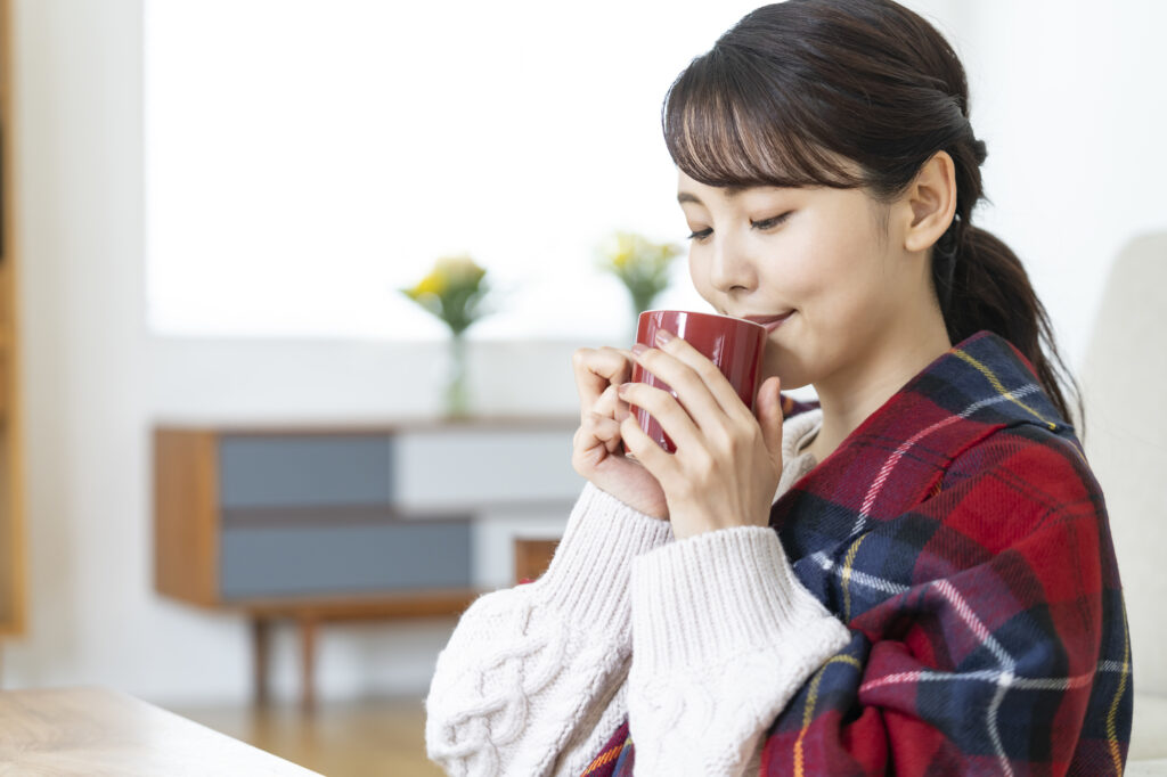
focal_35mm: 70
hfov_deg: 28.9
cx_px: 584
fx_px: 2268
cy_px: 388
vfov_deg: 19.4
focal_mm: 70
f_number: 2.8
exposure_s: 1/200
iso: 500
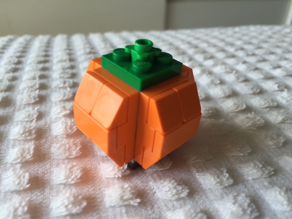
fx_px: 245
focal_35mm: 29
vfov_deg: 48.2
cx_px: 146
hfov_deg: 61.7
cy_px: 110
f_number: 2.2
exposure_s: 1/60
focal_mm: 4.15
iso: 40
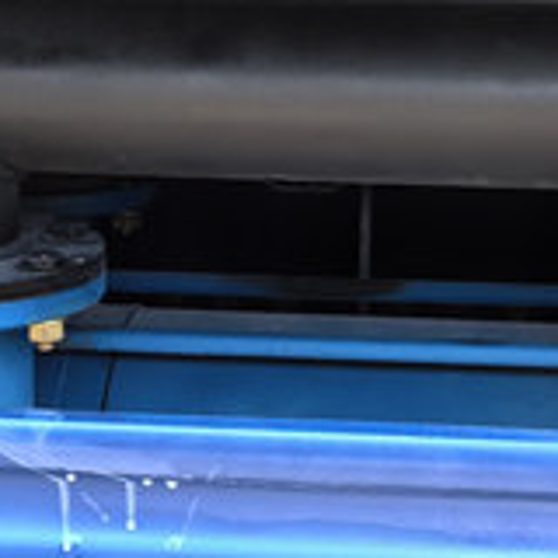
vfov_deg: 13.6
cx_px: 98
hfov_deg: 13.6
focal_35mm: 128
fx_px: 2334
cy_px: 321
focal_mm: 5.75
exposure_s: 1/1157
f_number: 2
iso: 50
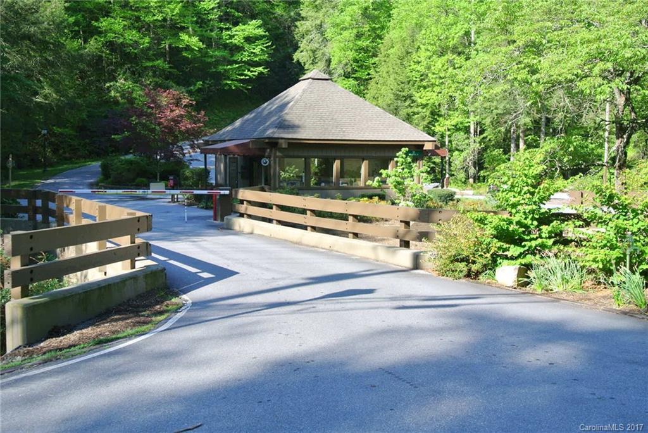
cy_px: 216
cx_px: 324
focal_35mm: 42
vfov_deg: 31.9
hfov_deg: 46.4
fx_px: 756
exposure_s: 1/250
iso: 100
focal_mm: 15.7
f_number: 4.2
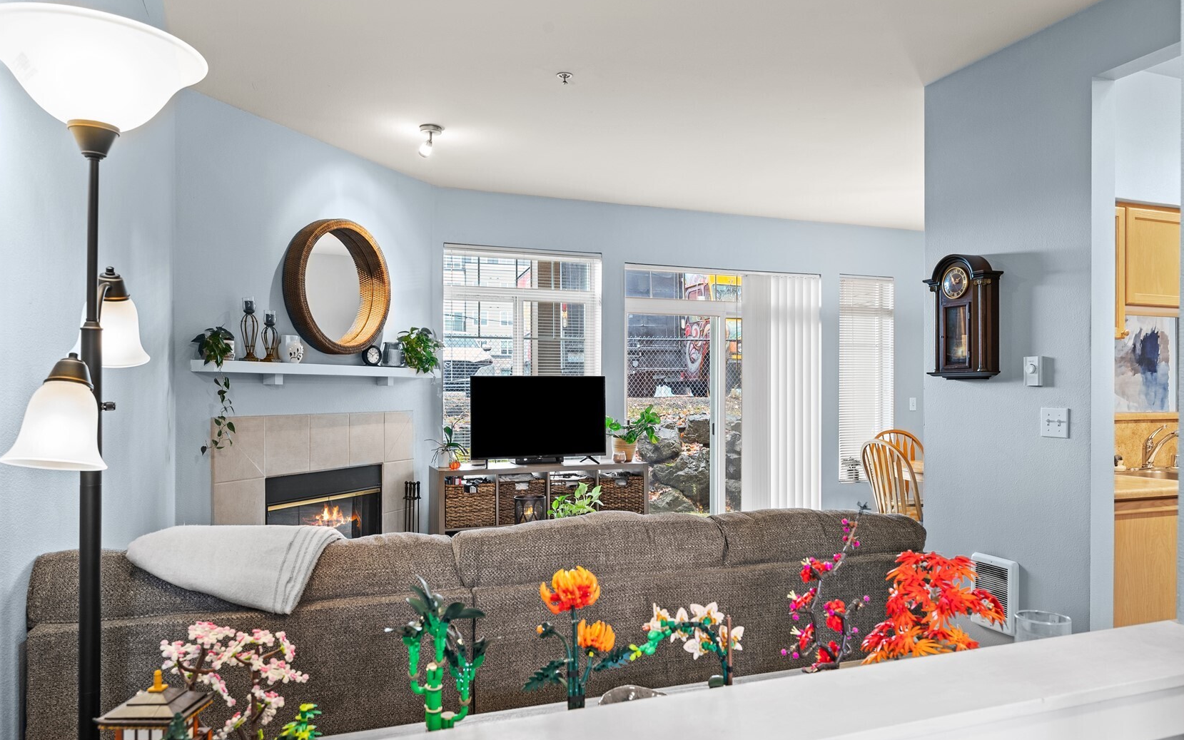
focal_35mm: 25
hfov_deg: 72.5
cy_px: 394
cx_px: 595
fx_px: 807
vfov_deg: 49.3
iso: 250
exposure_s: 1
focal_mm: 24
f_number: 8
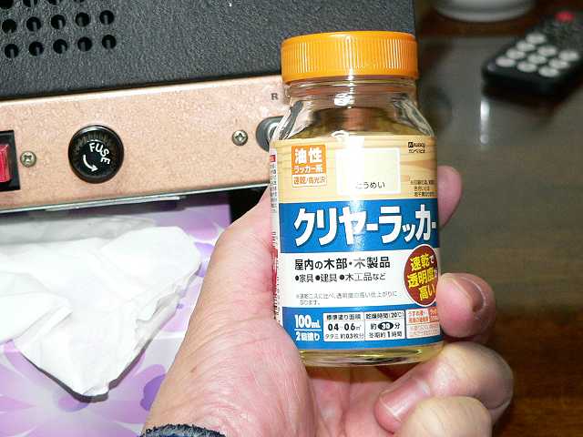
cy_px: 218
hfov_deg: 19.4
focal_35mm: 101
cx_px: 292
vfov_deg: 14.6
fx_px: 1701
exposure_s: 1/100
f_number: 2.8
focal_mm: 16.7
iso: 400
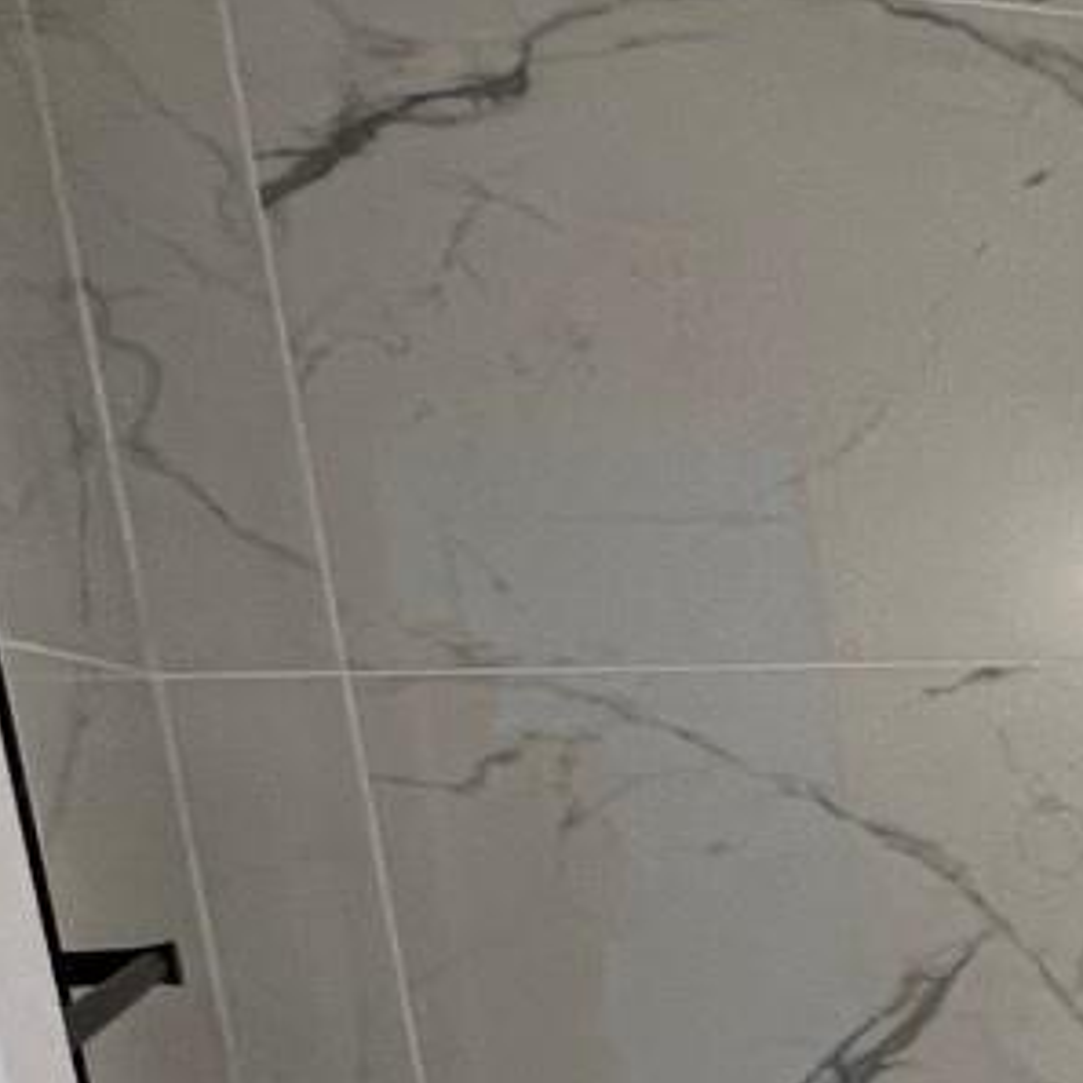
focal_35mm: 62
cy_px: 1298
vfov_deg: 25.0
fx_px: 2195
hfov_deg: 20.4
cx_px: 1914
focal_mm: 1.57
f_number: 1.8
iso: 200
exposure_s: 1/99
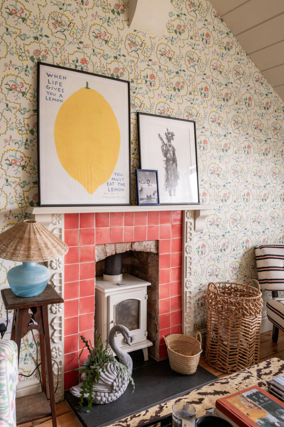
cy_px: 214
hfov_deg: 53.1
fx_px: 284
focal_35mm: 24
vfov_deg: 73.8
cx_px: 142
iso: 500
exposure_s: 1/10
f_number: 8
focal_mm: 24
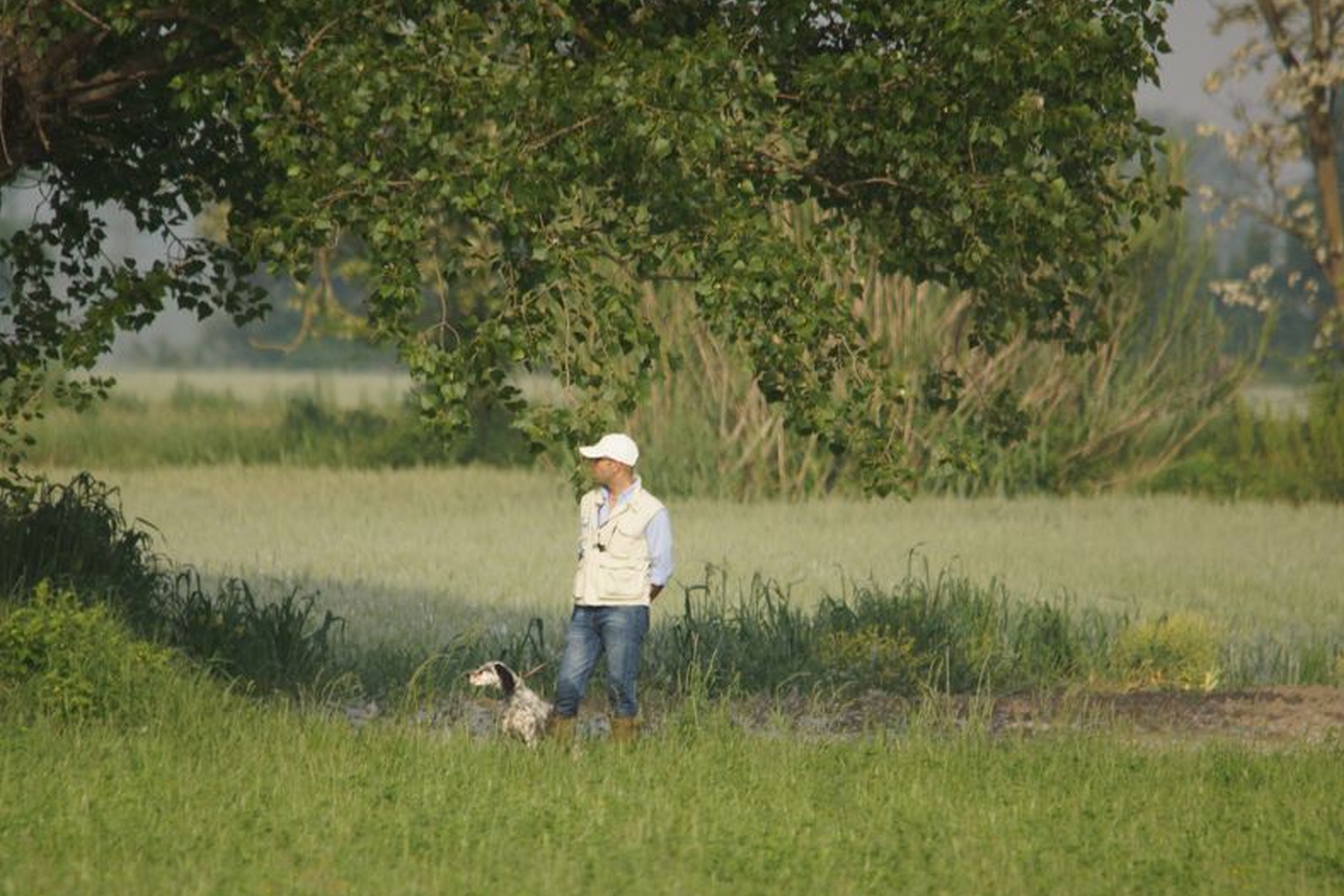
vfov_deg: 1.4
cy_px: 531
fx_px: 35501
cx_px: 606
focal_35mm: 951
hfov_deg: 2.2
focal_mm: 500
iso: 100
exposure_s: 1/400
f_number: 6.3
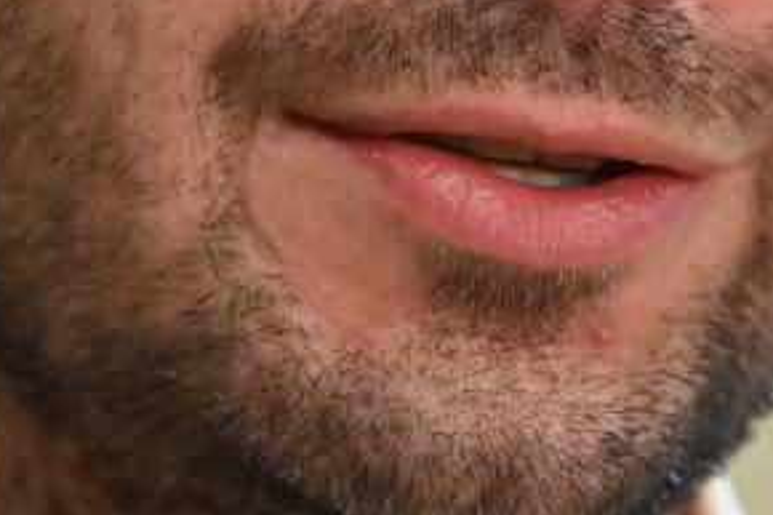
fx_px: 11159
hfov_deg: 4.0
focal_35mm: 520
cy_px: -259
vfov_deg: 2.6
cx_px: 331
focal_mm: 93
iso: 1400
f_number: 2.8
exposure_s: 1/400
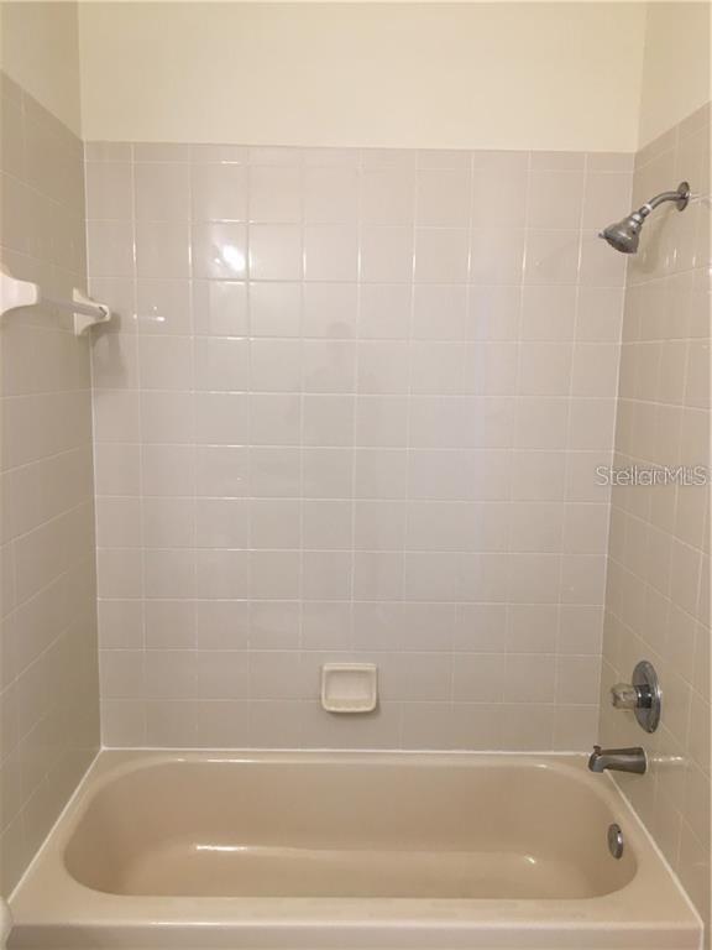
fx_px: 795
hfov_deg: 48.2
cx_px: 356
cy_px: 475
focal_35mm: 29
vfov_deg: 61.7
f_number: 2.2
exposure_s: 1/30
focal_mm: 4.15
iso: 50
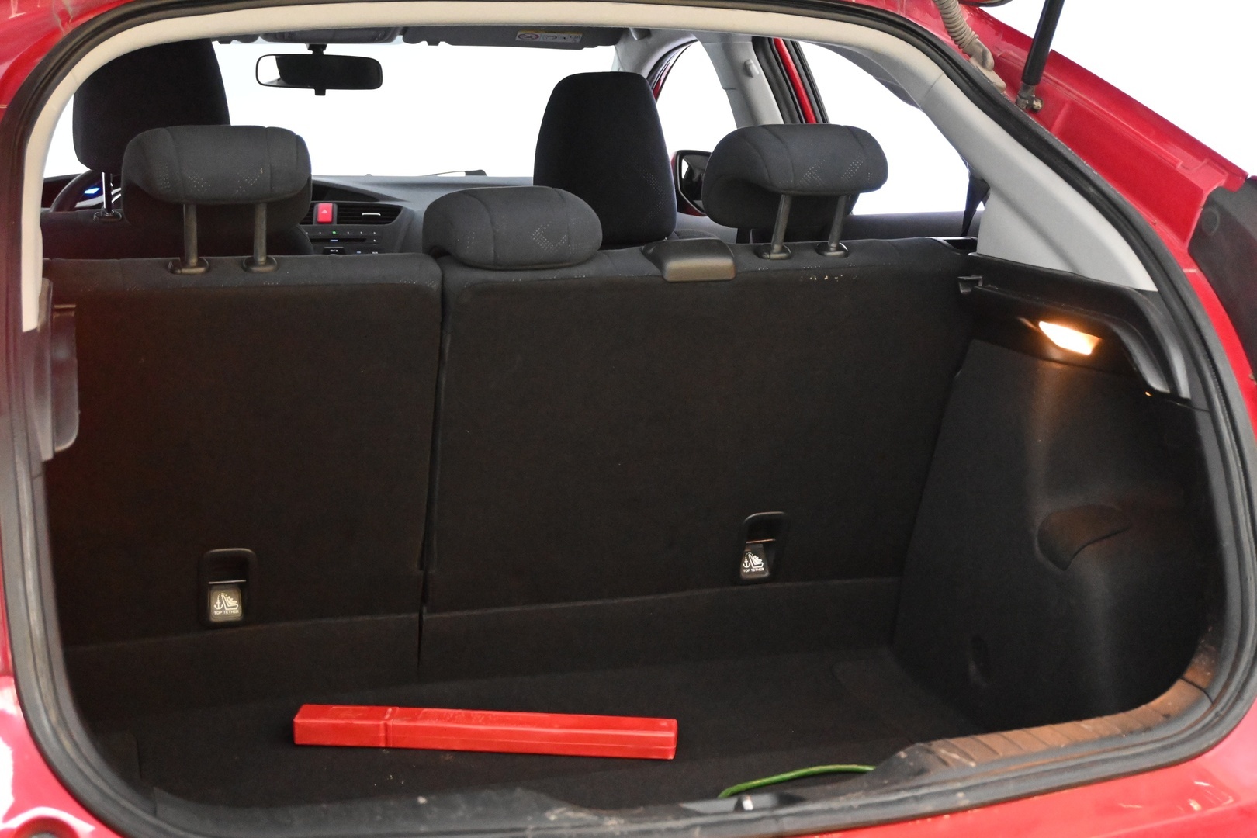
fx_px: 1728
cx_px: 628
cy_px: 419
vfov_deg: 27.3
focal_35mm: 50
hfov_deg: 40.0
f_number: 5
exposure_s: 1/50
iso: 8000
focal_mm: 33
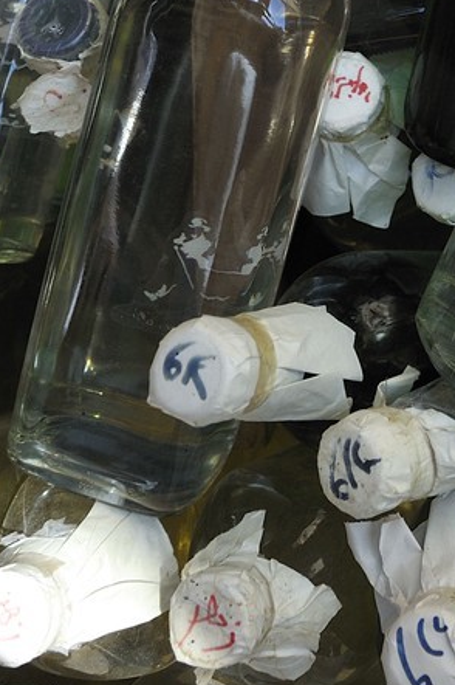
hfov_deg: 12.2
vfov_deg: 18.1
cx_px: 758
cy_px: -214
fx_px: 1994
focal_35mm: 105
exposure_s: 1/1000
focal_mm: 29
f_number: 4
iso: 200
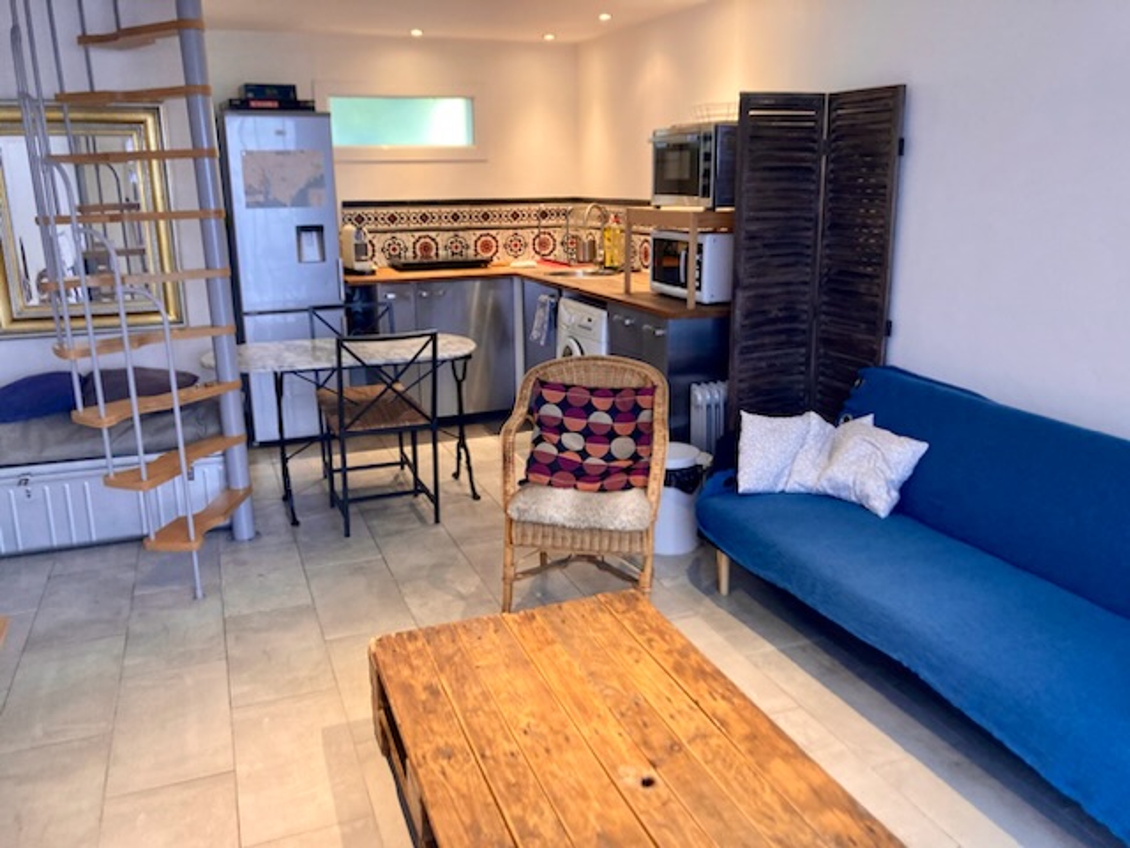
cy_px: 424
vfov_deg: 49.7
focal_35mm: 28
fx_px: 914
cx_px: 565
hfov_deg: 63.4
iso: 250
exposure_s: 1/50
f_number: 1.8
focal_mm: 3.99
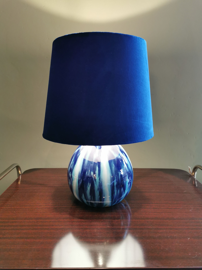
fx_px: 210
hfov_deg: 51.4
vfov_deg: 65.3
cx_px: 101
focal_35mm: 27
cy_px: 135
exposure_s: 1/100
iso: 125
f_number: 1.6
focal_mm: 5.56
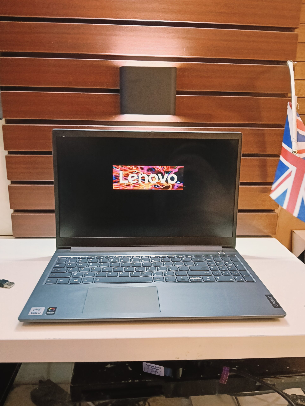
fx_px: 316
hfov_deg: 51.5
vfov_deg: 65.2
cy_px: 203
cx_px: 152
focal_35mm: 27
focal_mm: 3.98
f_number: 1.8
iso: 640
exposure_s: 1/30
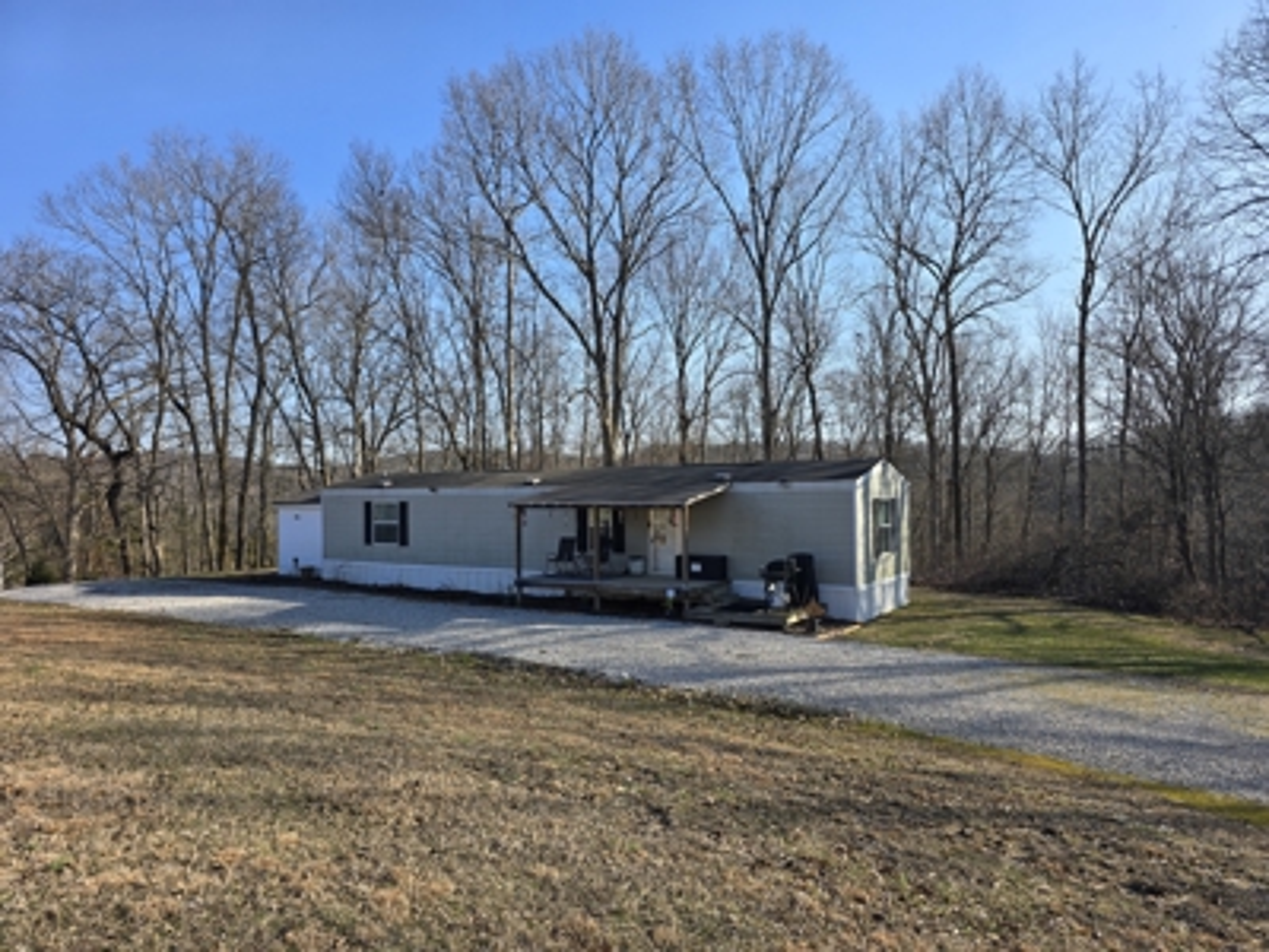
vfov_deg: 58.9
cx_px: 634
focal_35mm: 23
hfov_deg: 73.9
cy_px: 476
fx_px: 843
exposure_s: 1/548
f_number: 1.7
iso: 12
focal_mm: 6.3
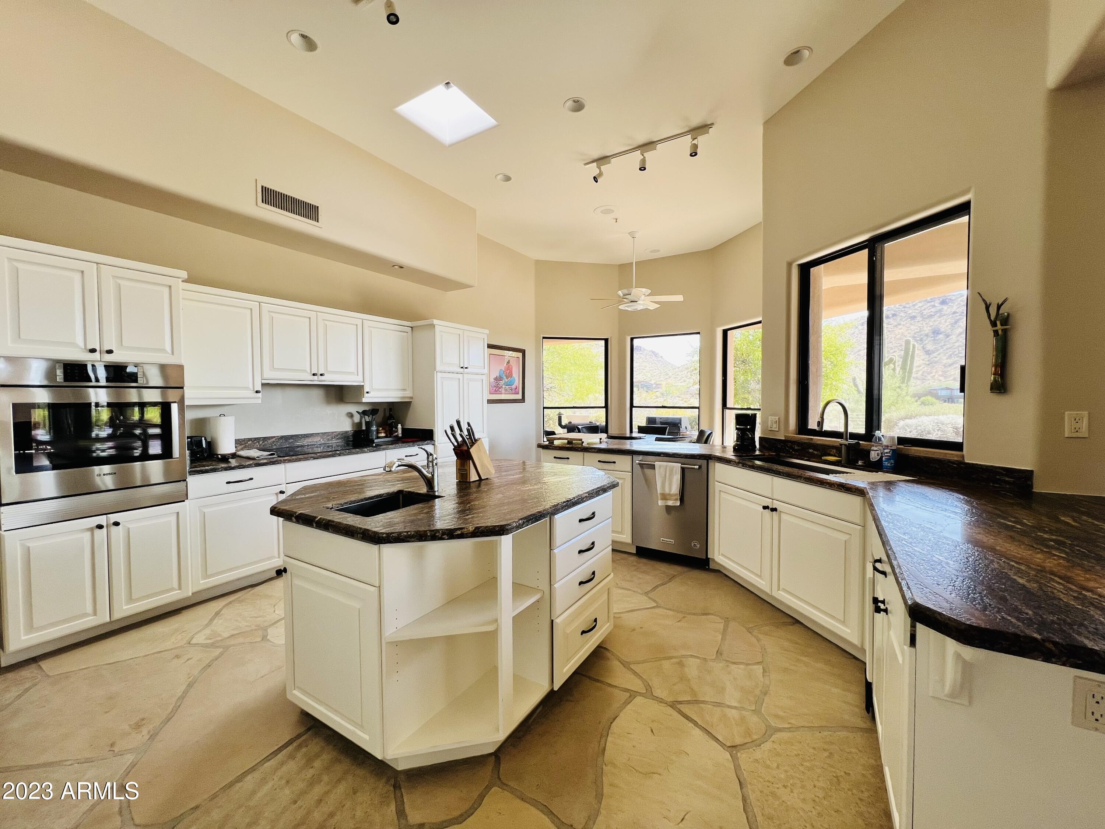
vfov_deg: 89.9
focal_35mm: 13
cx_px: 552
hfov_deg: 106.2
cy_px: 414
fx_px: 415
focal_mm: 1.57
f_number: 1.8
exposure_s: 1/99
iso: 32
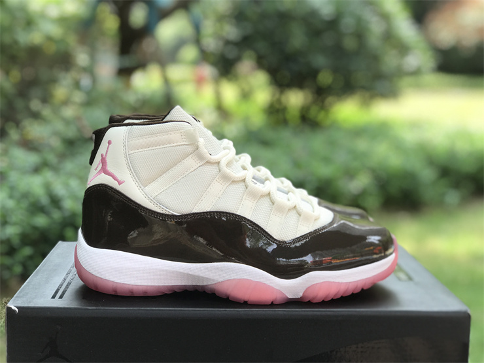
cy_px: 182
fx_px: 797
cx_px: 242
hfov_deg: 33.8
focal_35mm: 57
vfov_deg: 25.7
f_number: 2.8
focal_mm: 6.6
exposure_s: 1/102
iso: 20
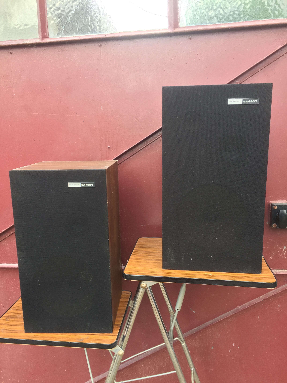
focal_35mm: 29
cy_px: 192
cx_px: 144
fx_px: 321
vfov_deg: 61.7
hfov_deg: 48.2
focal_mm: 4.15
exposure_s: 1/100
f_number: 2.2
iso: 32
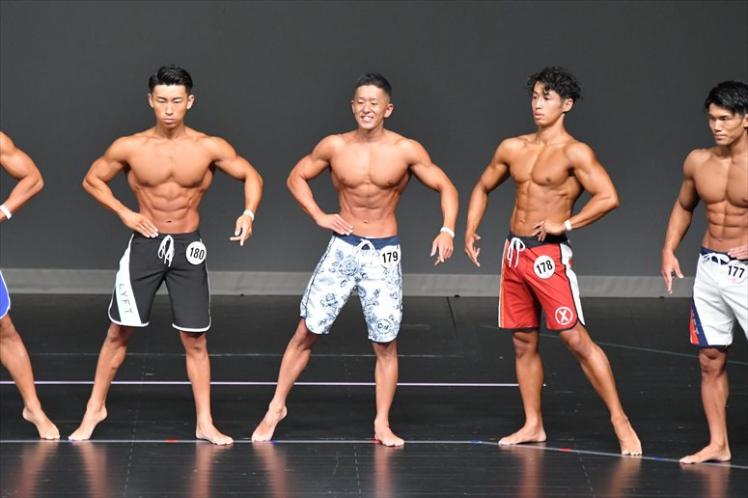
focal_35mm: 300
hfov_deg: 6.9
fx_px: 6230
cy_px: 249
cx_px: 374
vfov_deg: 4.6
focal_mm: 200
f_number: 5.6
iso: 5000
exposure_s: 1/400
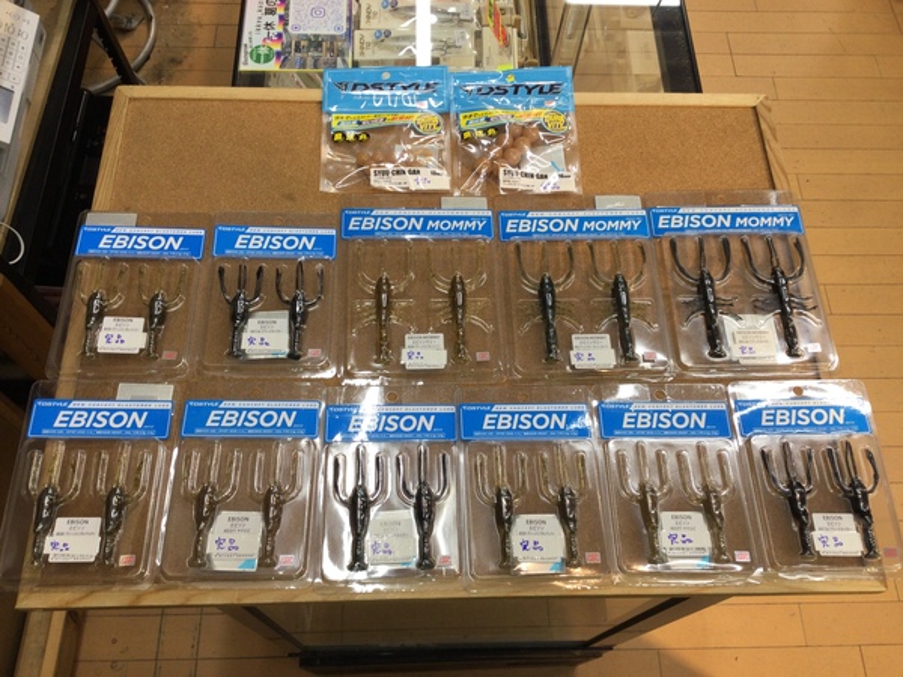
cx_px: 452
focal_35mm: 31
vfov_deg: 45.4
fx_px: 809
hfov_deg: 58.4
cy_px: 338
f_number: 2.4
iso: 32
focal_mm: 3.3
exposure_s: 1/60
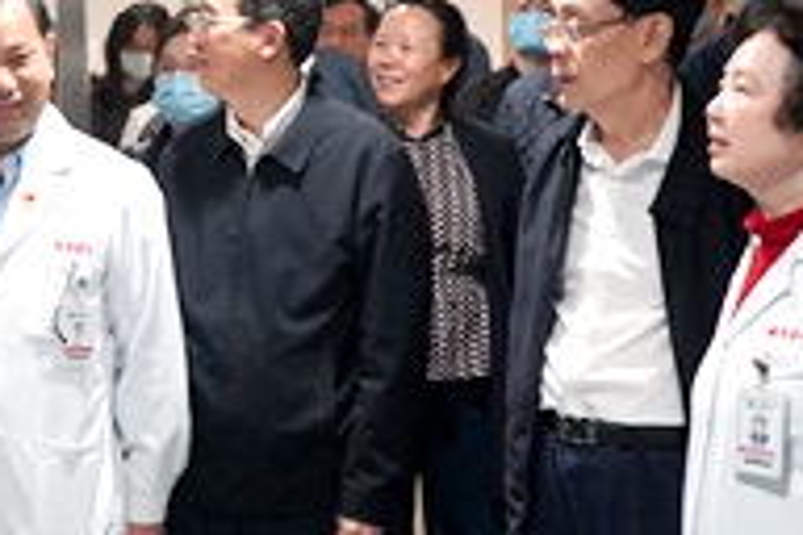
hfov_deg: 19.1
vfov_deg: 13.2
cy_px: 100
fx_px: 2297
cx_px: -42
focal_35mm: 103
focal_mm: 33
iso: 5000
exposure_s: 1/160
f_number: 4
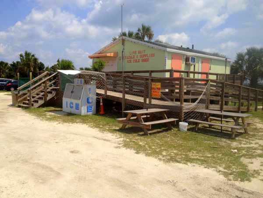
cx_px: 132
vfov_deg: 40.7
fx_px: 266
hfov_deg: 52.6
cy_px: 99
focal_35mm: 35
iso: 64
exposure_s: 1/3067
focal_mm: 4.28
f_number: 2.4
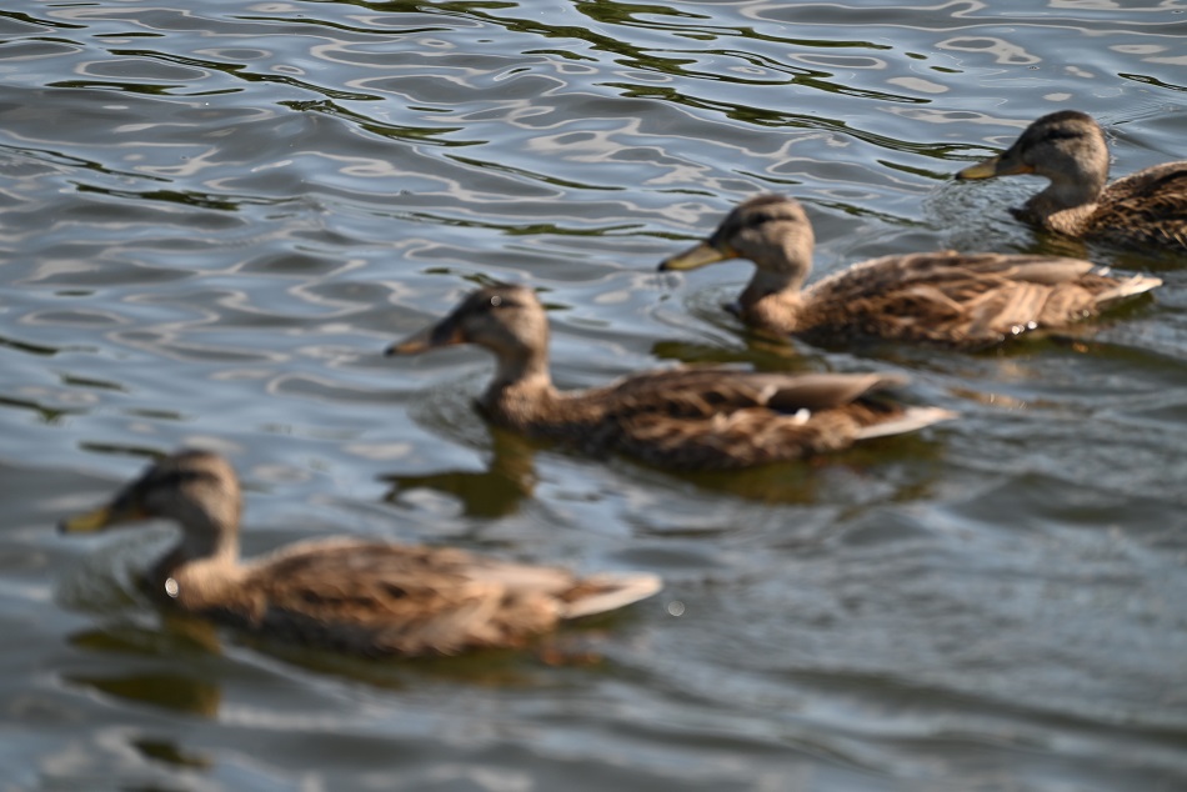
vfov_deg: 5.3
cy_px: 396
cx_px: 594
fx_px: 8575
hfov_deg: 7.9
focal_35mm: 260
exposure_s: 1/1000
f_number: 5.6
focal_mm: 260
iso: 320
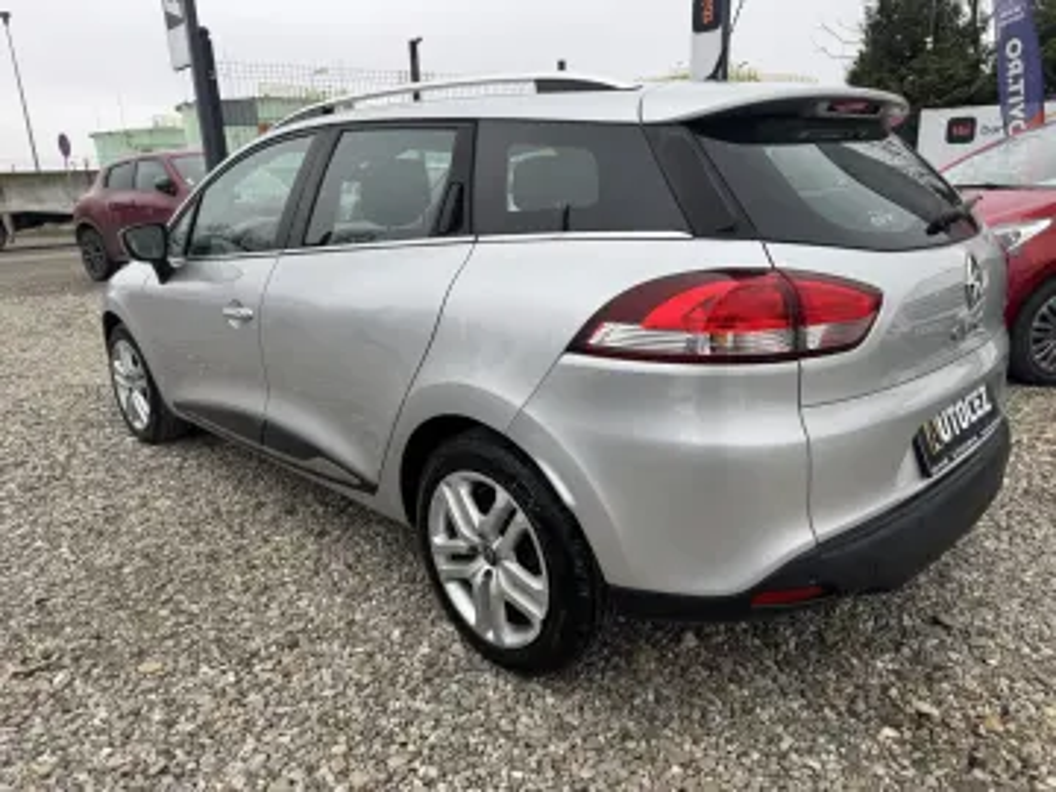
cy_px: 396
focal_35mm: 24
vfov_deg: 56.8
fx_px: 732
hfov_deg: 71.6
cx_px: 528
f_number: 1.78
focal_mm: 6.76
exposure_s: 1/218
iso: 64
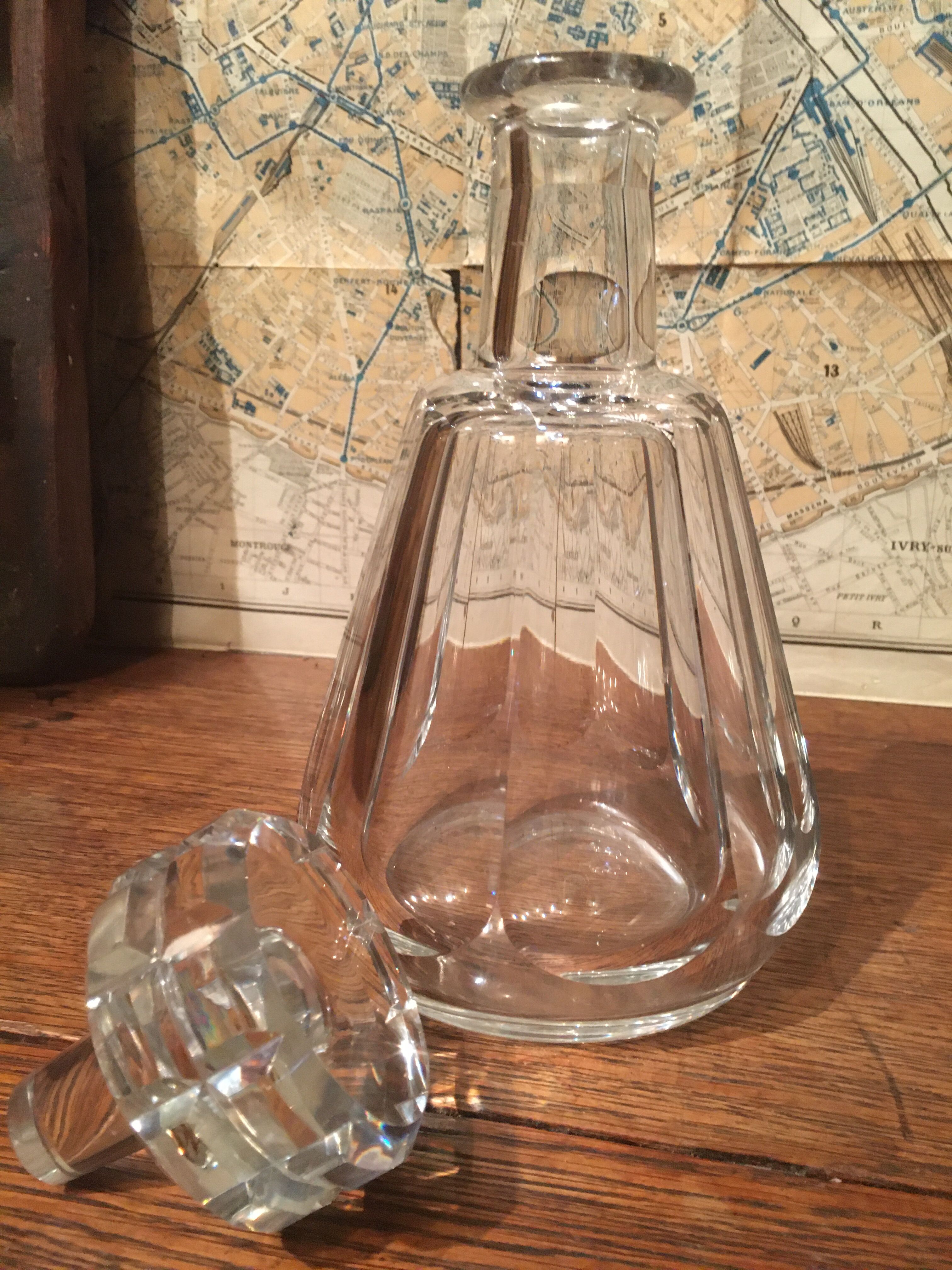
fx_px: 1063
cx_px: 476
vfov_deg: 61.7
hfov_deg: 48.2
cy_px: 635
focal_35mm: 29
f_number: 2.2
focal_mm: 4.15
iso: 250
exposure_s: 1/17
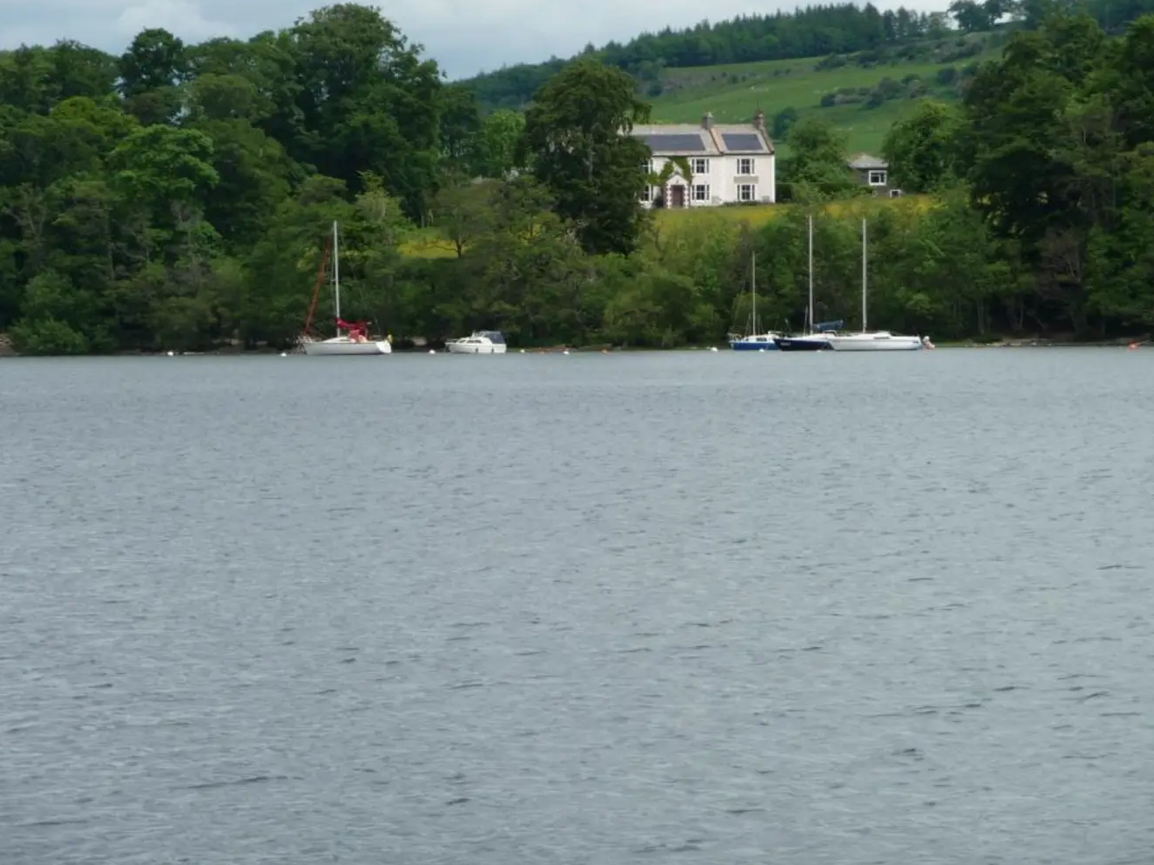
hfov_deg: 10.6
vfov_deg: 8.0
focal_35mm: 186
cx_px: 531
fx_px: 6201
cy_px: 415
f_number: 4.8
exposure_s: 1/640
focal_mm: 29.1
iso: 100
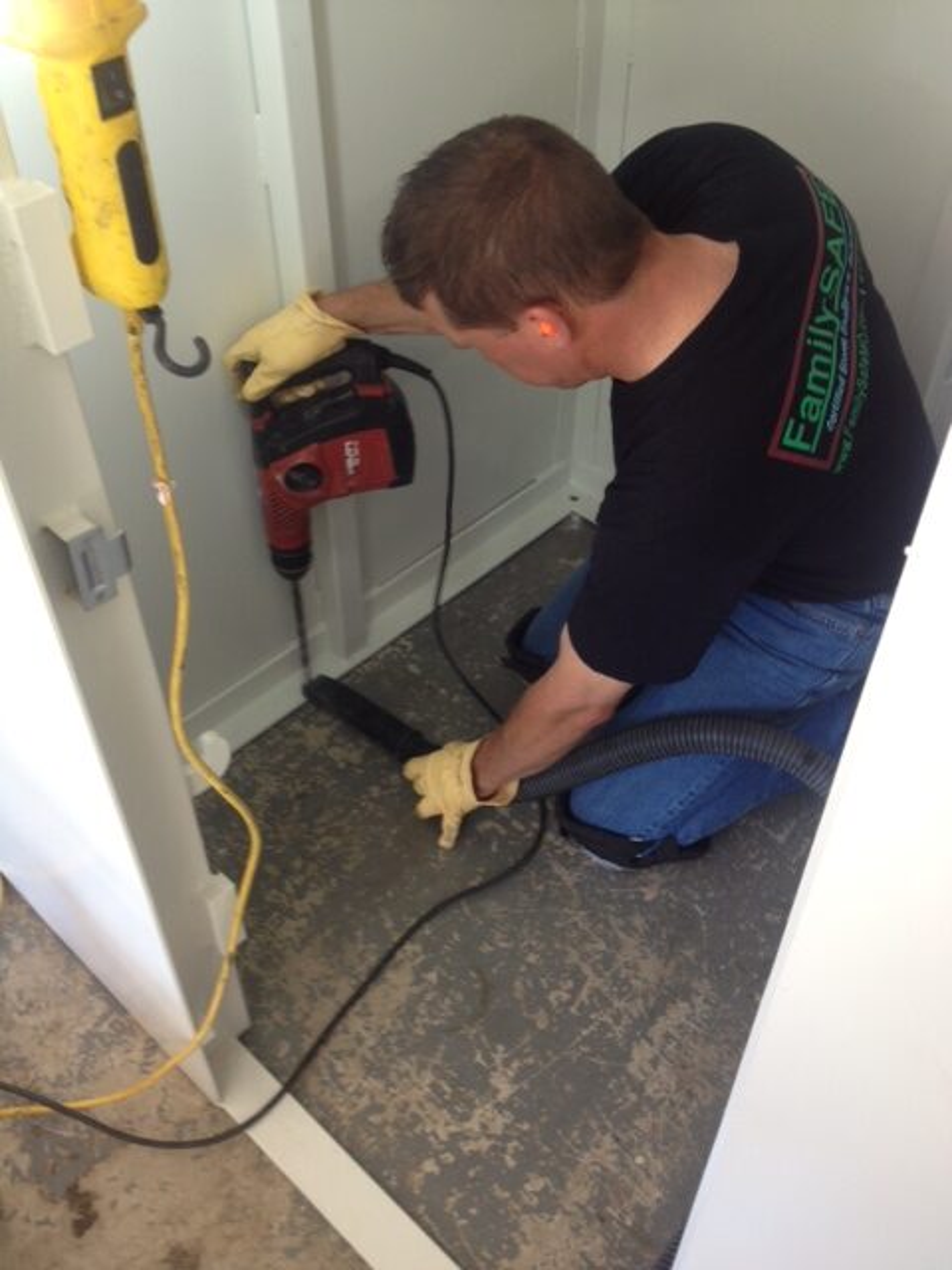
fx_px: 1283
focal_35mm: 35
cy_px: 635
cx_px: 476
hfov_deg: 40.7
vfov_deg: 52.6
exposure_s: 1/30
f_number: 2.4
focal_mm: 4.28
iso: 50
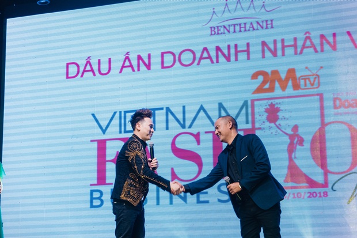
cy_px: 119
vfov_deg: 19.4
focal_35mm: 70
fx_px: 694
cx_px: 178
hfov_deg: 28.9
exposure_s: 1/100
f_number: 6.3
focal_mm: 70
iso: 800
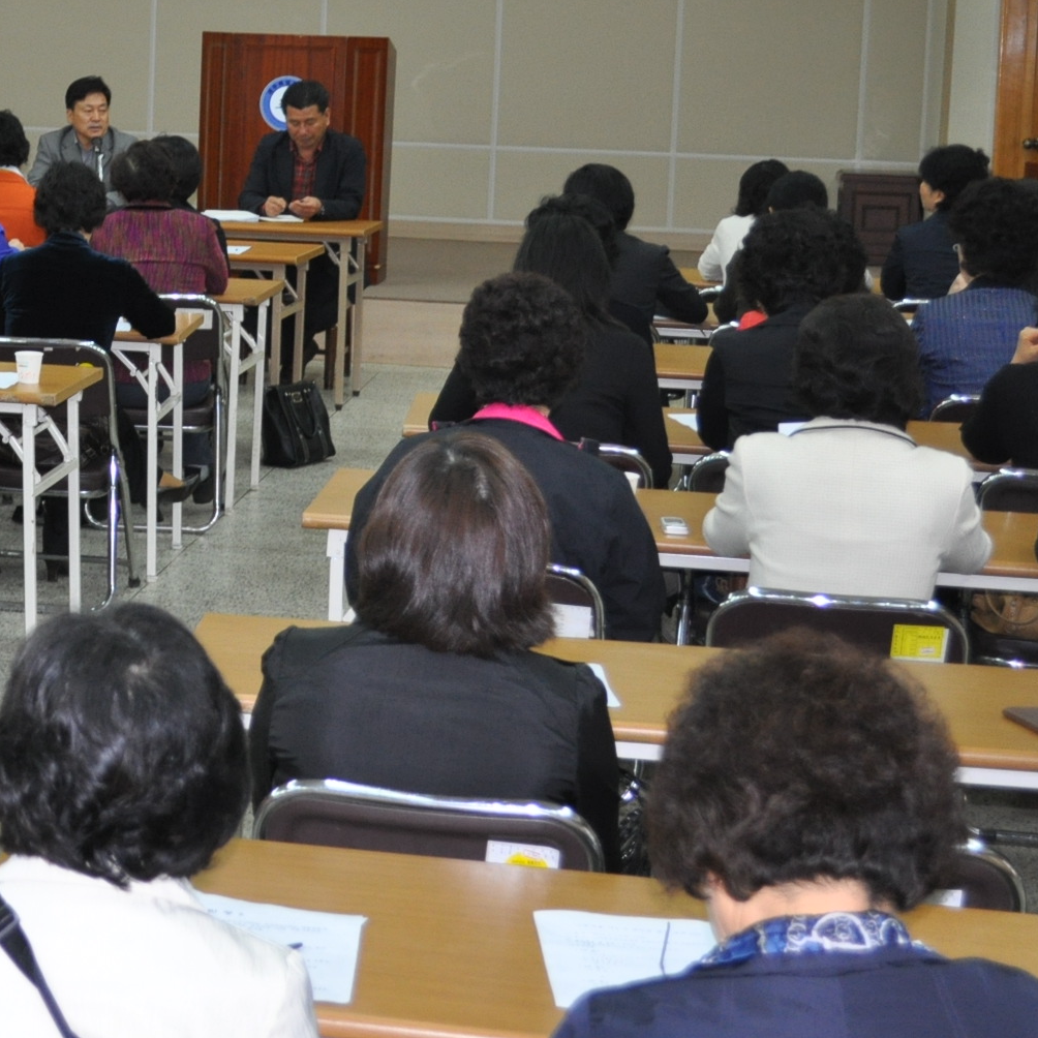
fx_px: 2952
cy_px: 303
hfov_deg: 19.3
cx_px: -52
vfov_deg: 19.8
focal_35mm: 87
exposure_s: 1/60
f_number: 4.8
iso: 800
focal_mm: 32
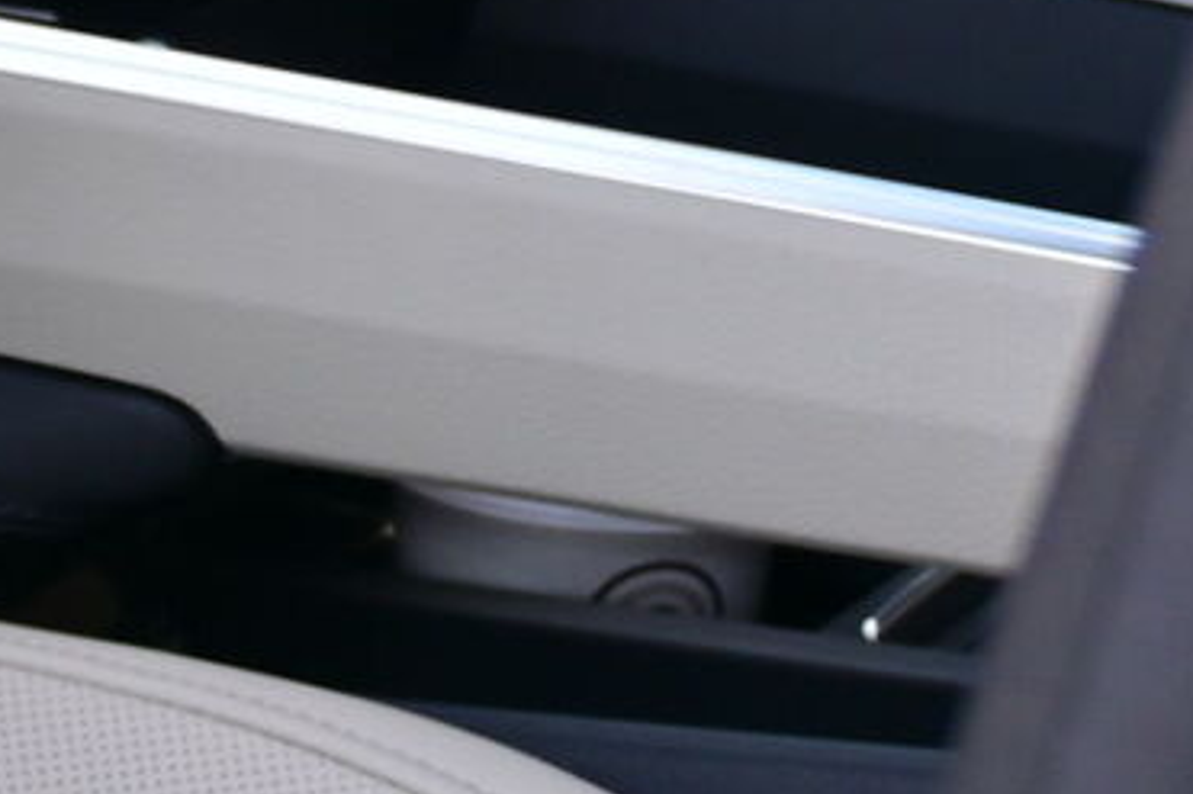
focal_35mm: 206
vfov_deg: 6.3
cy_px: -1257
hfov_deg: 9.4
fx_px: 6819
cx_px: -1151
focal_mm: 26.5
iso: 100
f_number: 5
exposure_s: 1/100
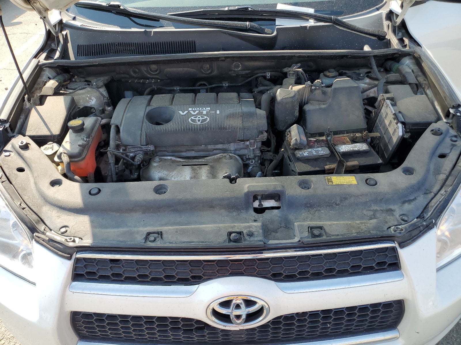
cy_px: 172
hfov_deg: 67.3
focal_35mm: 26
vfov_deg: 53.1
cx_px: 230
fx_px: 346
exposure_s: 1/909
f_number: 1.5
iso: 50
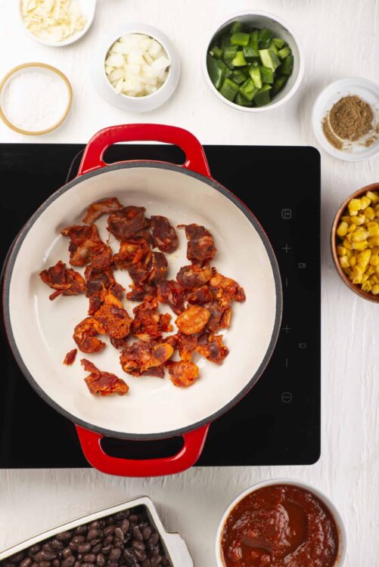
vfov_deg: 19.4
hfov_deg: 13.1
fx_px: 1656
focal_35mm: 105
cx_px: 190
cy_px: 284
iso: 100
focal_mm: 105
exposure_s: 1/200
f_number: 9
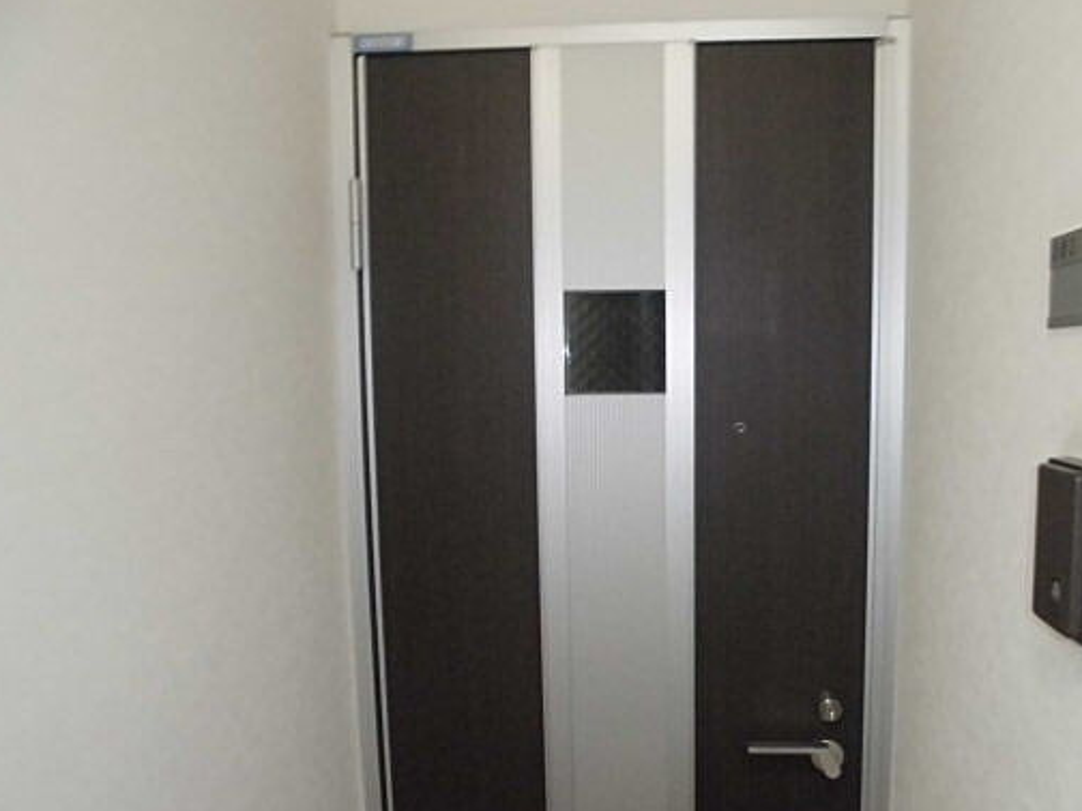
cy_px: 506
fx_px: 1031
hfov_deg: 55.1
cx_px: 623
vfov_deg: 42.6
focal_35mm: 33
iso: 400
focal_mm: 4.6
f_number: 3.5
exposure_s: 1/20
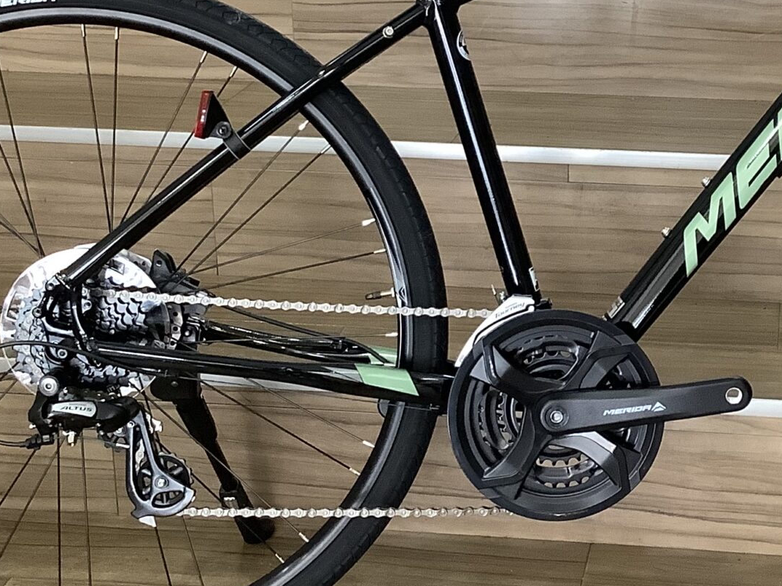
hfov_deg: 25.9
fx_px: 1672
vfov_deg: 19.8
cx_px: 615
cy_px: 195
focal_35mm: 74
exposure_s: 1/50
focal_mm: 3.3
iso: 200
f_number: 2.4
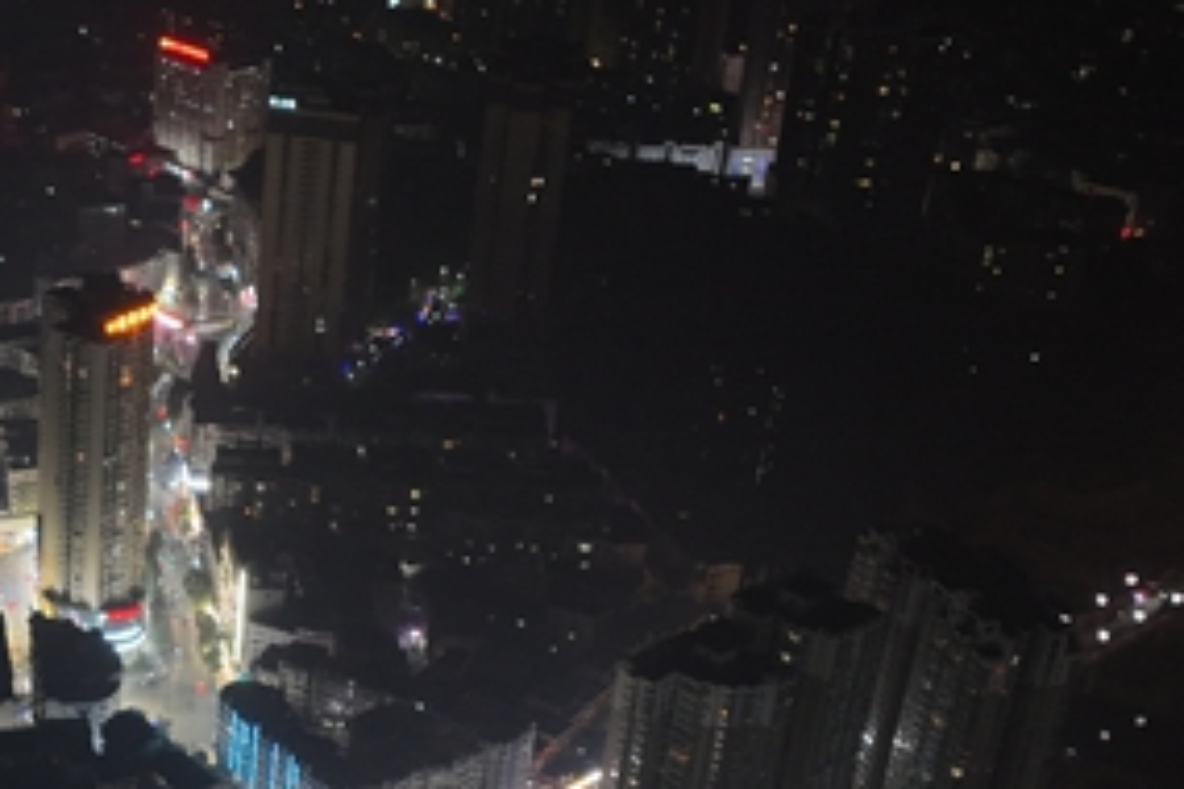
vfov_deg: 19.2
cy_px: 691
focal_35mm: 70
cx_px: -42
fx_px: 2302
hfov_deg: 27.0
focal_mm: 12.29
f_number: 2.8
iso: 510
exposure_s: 1/12.5
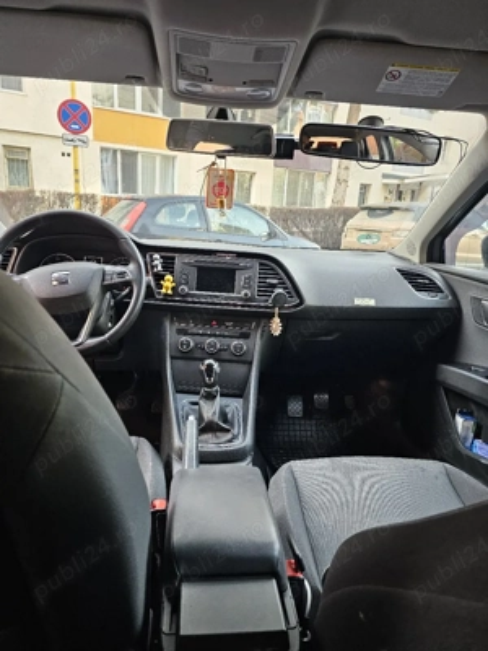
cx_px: 244
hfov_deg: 58.9
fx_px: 432
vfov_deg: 73.9
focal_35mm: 23
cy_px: 326
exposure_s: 1/120
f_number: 1.7
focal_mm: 6.3
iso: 200
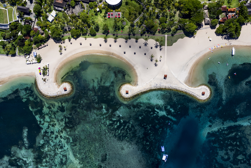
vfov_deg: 46.4
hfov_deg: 65.5
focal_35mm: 28
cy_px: 84
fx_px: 195
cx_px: 126
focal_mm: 10.26
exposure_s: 1/30
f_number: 5.6
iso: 100
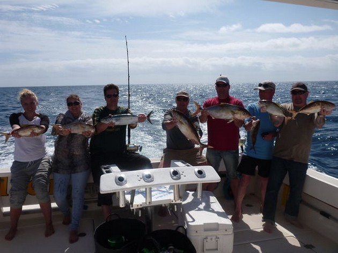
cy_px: 126
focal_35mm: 28
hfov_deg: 63.5
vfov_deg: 49.7
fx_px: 273
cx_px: 169
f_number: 10
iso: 100
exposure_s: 1/250
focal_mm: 4.9
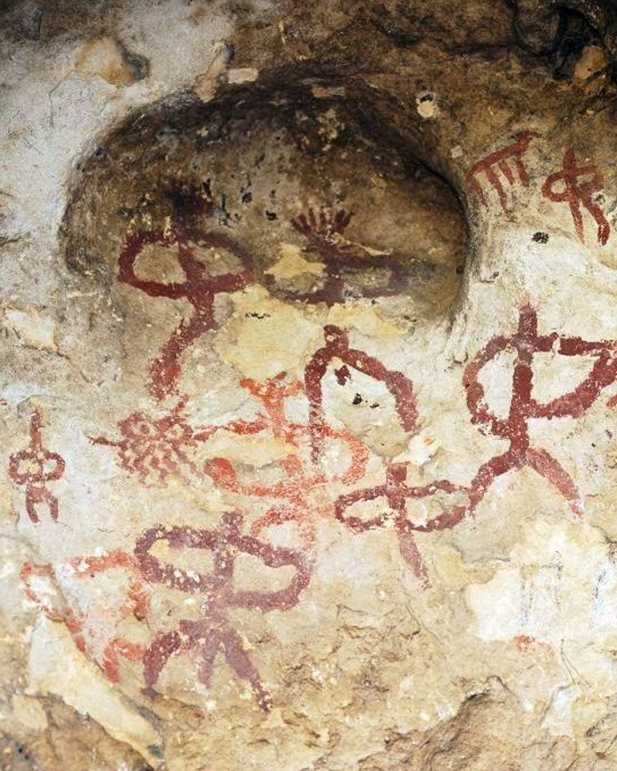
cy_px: 384
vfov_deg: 10.1
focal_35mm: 191
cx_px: 308
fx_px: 4359
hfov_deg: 8.1
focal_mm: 90
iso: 100
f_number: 5
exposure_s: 1/100
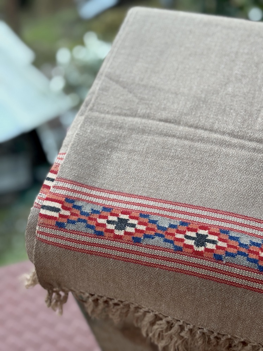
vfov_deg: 39.7
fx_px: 486
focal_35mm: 48
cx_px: 132
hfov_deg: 30.3
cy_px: 176
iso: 100
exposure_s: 1/121
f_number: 1.78
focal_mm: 6.76
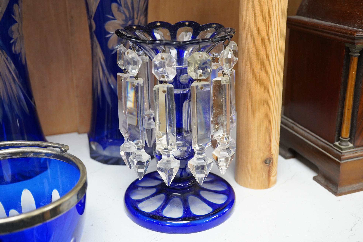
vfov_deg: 29.9
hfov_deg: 43.6
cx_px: 182
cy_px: 121
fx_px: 454
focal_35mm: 45
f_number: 8
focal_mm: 30
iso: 2500
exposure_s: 1/160
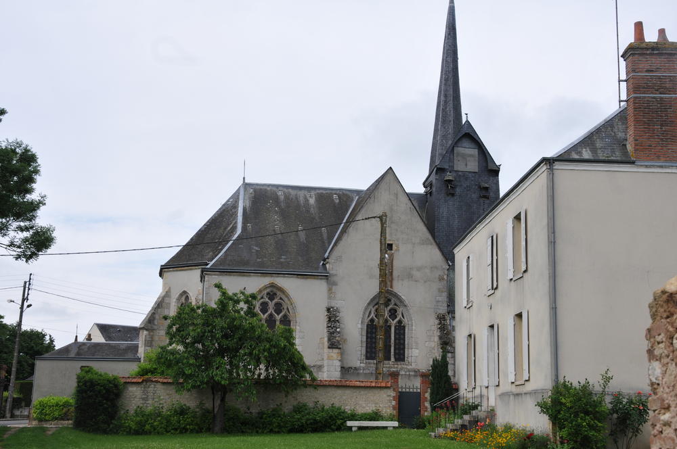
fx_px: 986
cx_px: 338
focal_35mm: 52
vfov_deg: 25.7
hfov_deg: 37.9
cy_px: 224
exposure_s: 1/400
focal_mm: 35
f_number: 10
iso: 200
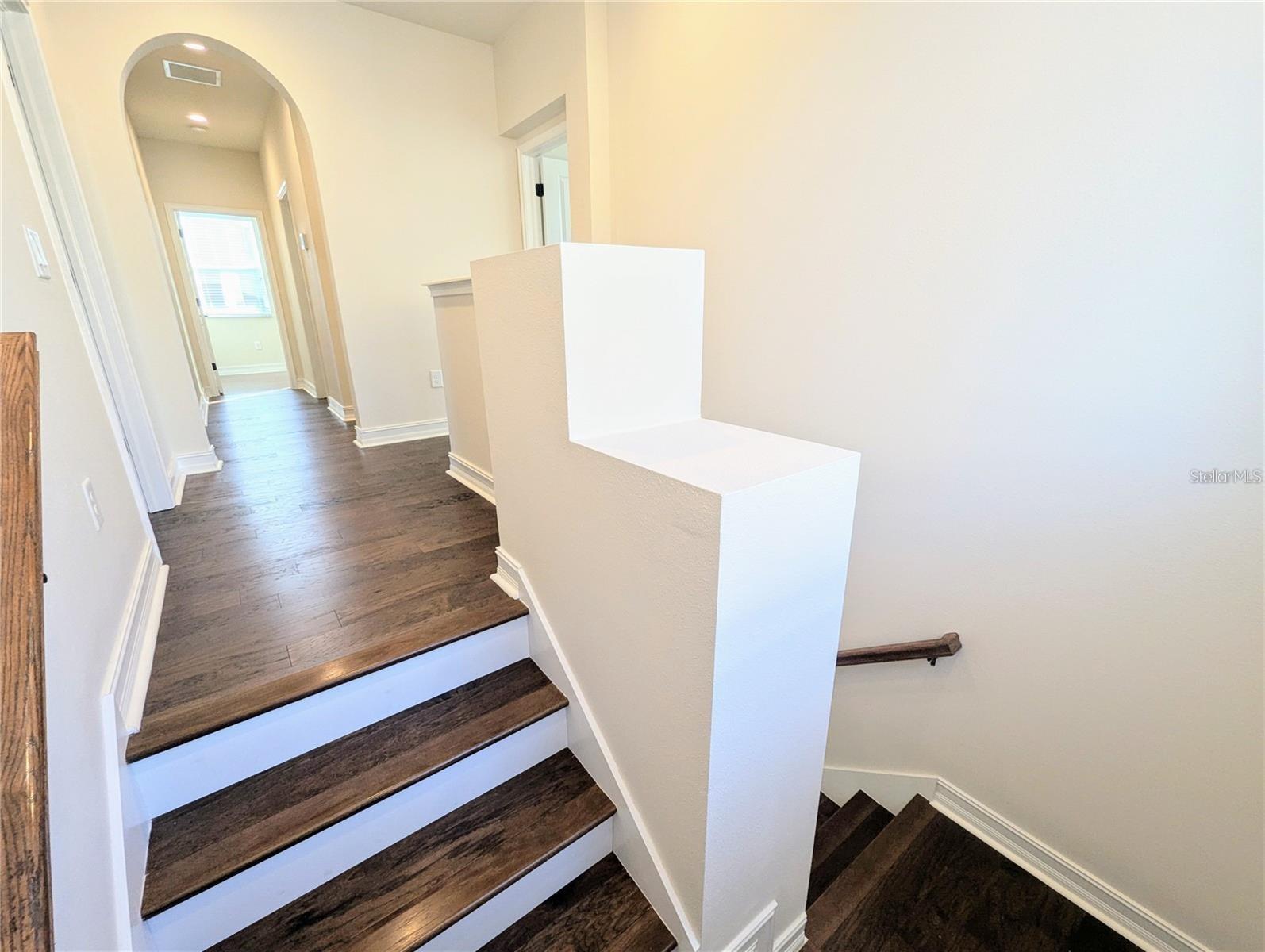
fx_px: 476
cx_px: 632
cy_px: 476
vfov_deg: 90.1
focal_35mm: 13
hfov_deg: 106.1
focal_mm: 1.95
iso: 47
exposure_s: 1/40
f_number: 2.2
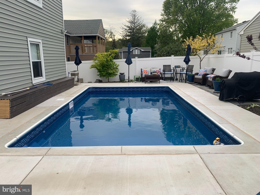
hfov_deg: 67.3
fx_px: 195
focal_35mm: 26
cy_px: 98
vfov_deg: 53.1
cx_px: 130
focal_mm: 4.25
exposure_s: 1/206
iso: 25
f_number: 1.8
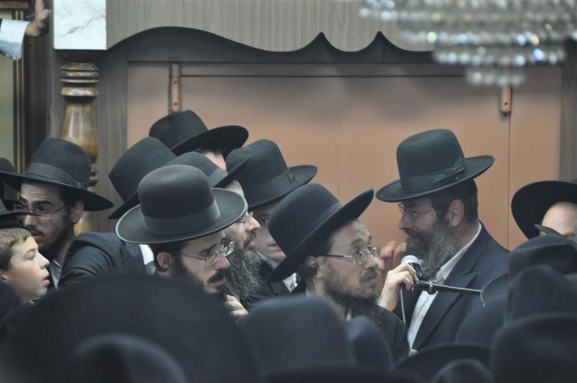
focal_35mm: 255
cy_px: 192
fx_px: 4082
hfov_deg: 8.1
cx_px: 288
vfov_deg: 5.4
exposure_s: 1/40
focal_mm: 170
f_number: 5.6
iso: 1600
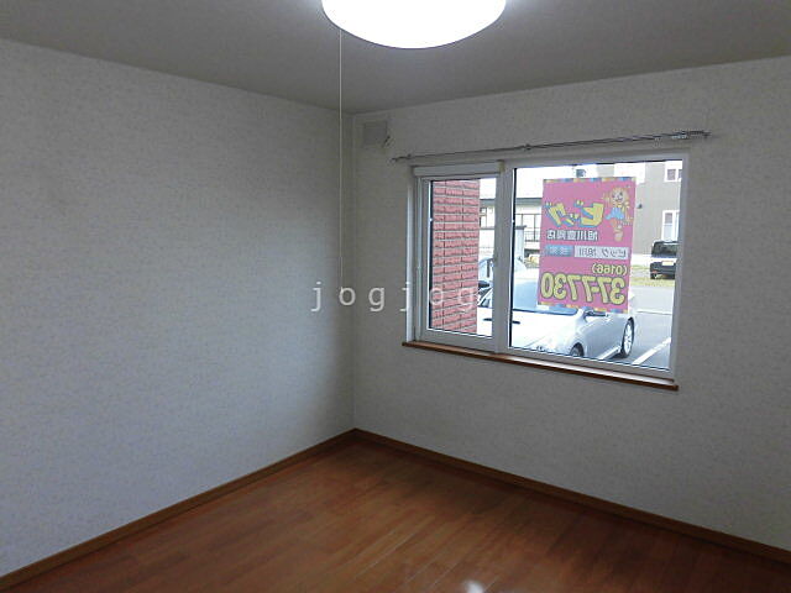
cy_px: 296
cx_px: 396
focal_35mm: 24
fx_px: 548
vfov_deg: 56.8
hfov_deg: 71.6
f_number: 3.1
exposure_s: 1/60
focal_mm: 4.3
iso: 100
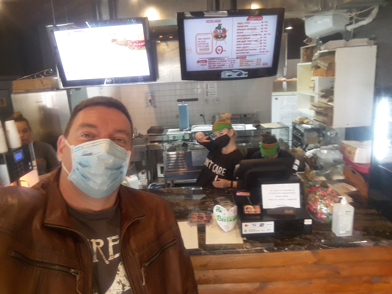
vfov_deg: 58.9
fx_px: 260
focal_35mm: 23
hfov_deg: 73.9
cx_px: 196
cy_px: 147
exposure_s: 1/17
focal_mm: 2
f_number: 1.9
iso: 100
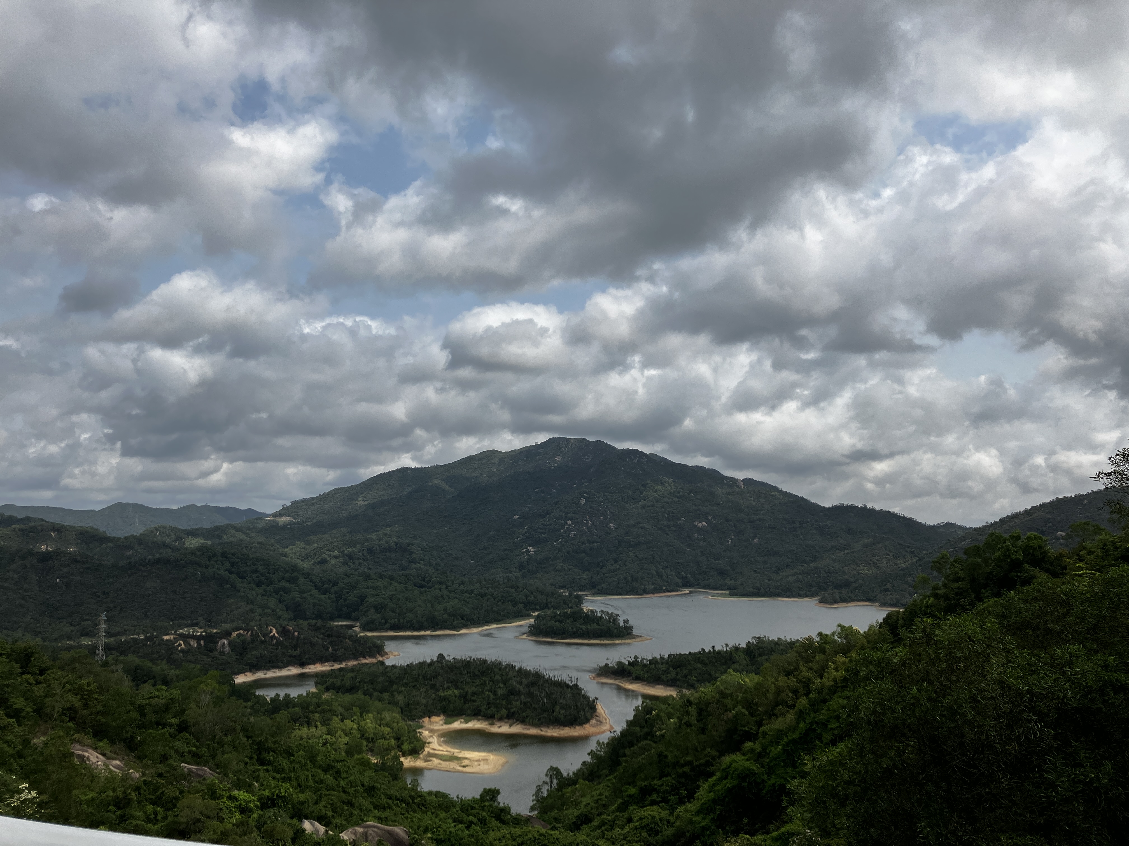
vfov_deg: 49.7
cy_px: 423
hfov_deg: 63.4
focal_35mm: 28
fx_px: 913
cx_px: 564
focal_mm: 3.99
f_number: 1.8
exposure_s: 1/4425
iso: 32
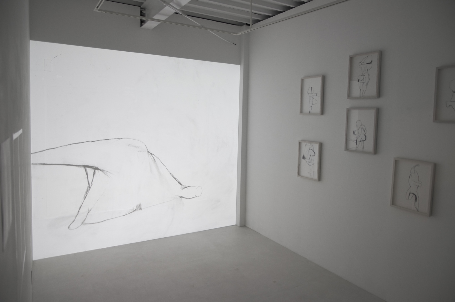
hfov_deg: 73.8
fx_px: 303
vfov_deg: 53.0
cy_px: 151
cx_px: 228
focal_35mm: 24
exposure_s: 1/30
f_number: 3.5
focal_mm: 16
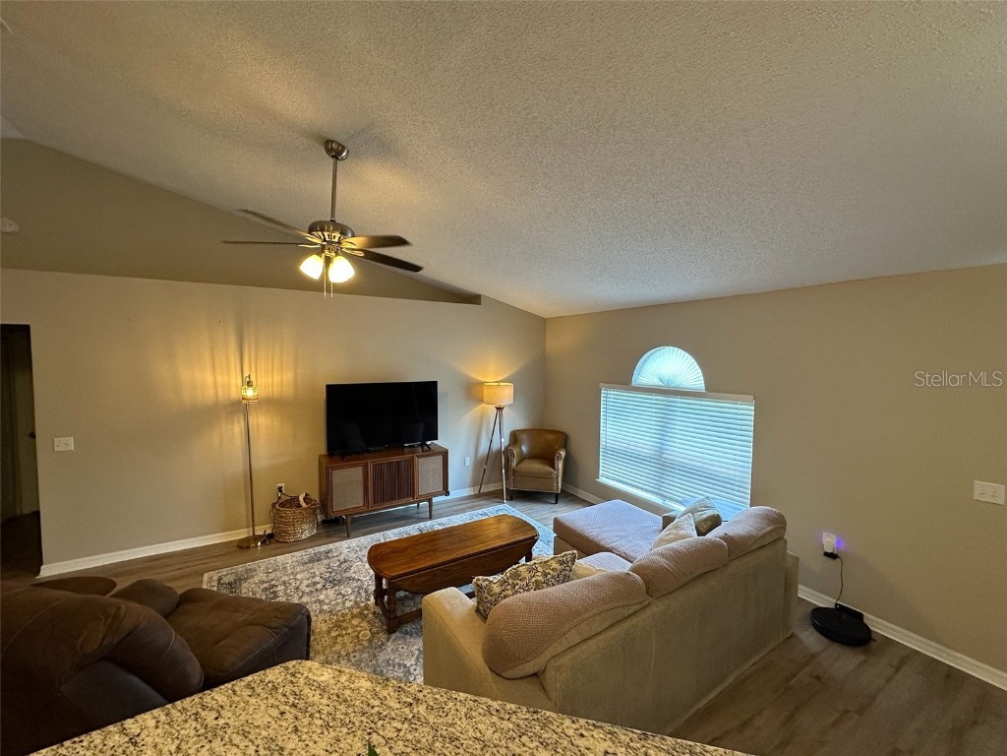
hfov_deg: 102.1
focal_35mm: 14
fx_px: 407
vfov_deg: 85.7
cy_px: 378
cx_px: 504
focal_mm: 2.22
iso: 200
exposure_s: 1/120
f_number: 2.2
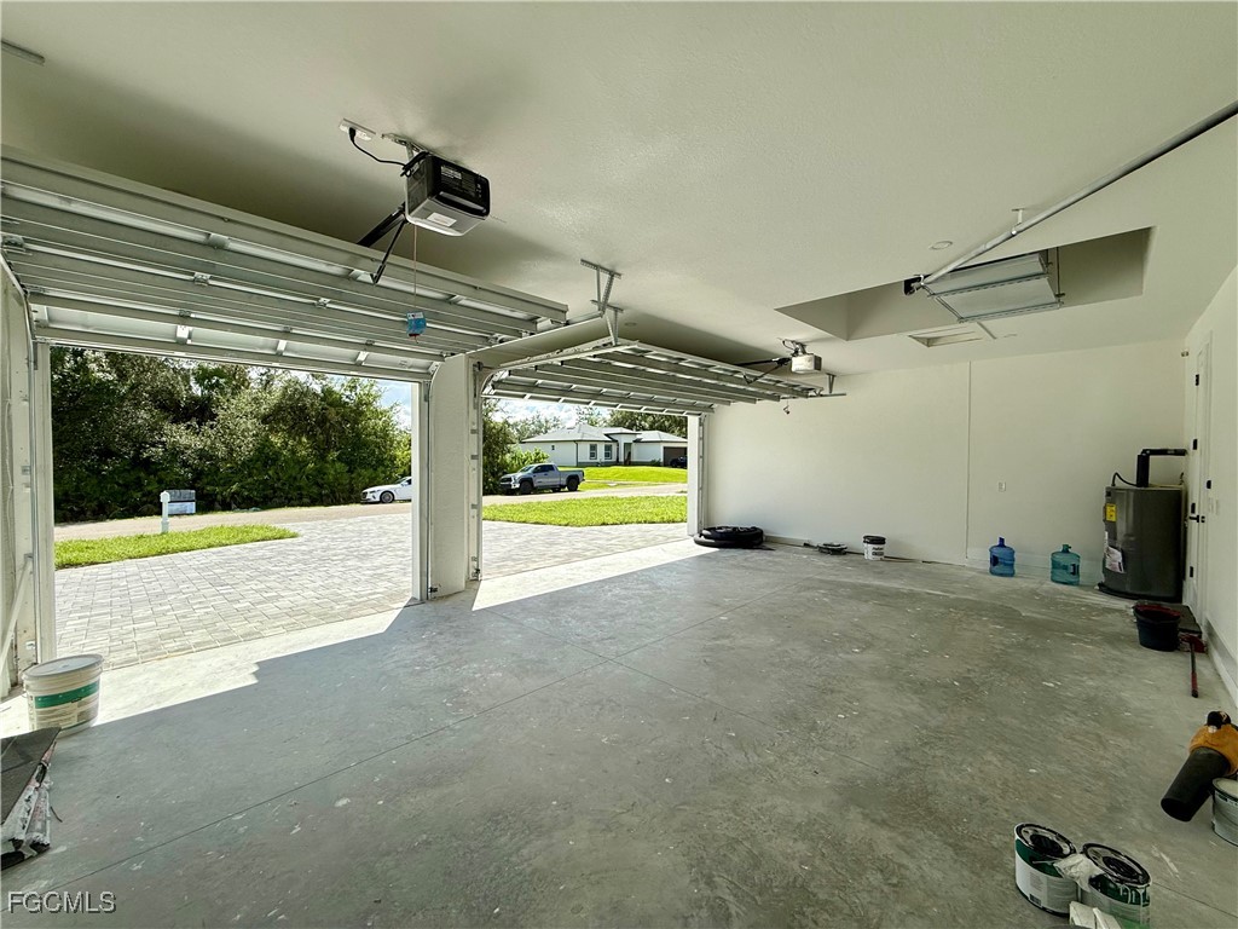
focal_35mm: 14
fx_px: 501
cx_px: 619
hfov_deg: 102.1
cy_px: 464
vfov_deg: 85.7
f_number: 2.2
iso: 50
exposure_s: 1/1656
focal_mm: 2.22
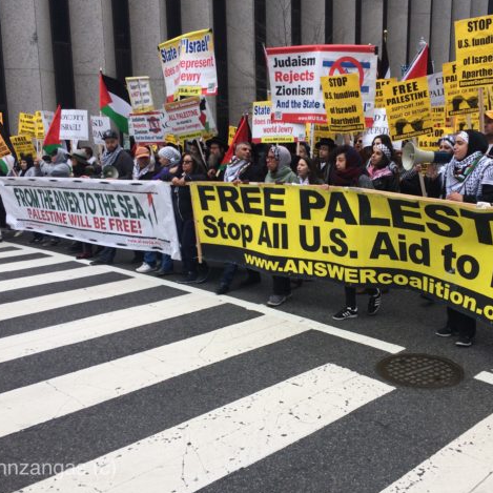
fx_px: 564
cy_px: 245
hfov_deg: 47.0
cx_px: 291
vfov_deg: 47.2
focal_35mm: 35
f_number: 2.2
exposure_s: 1/331
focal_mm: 4.15
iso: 32
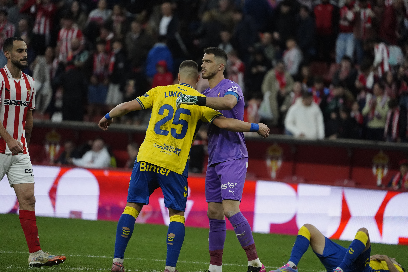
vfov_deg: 3.4
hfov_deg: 5.2
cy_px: 136
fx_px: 4533
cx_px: 204
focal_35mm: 400
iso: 6400
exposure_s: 1/2000
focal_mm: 400
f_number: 5.6
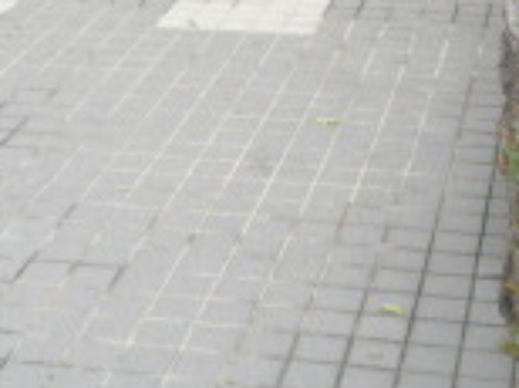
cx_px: 246
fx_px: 1557
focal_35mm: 104
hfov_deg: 18.9
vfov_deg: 12.7
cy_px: -337
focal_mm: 4.4
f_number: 2.8
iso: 100
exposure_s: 1/320
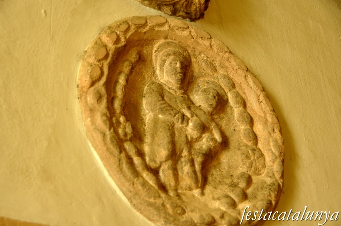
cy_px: 113
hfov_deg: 29.3
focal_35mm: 69
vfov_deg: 19.7
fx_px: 653
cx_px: 170
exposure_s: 1/30
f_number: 4.5
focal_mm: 46
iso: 800
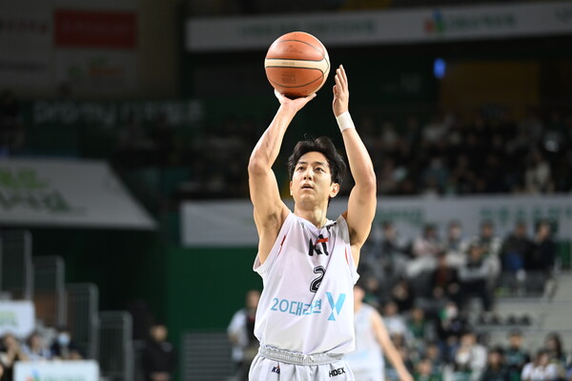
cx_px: 286
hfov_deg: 12.8
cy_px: 190
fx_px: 2542
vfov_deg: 8.6
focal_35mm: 160
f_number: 3.2
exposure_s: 1/1000
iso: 2500
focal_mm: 160
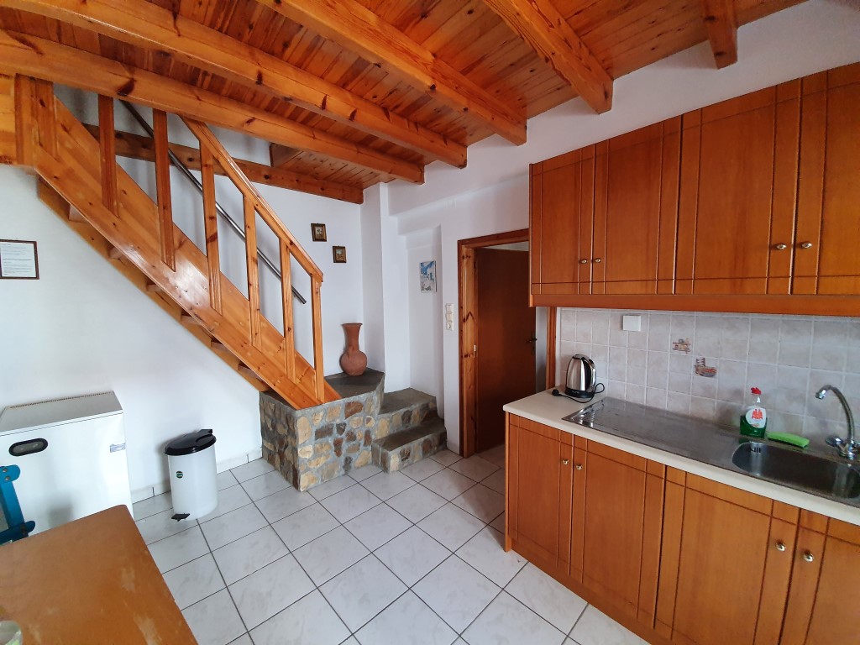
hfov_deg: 106.2
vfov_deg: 89.9
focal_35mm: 13
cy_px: 322
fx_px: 323
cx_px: 430
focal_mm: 1.8
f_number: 2.2
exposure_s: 1/50
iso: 400
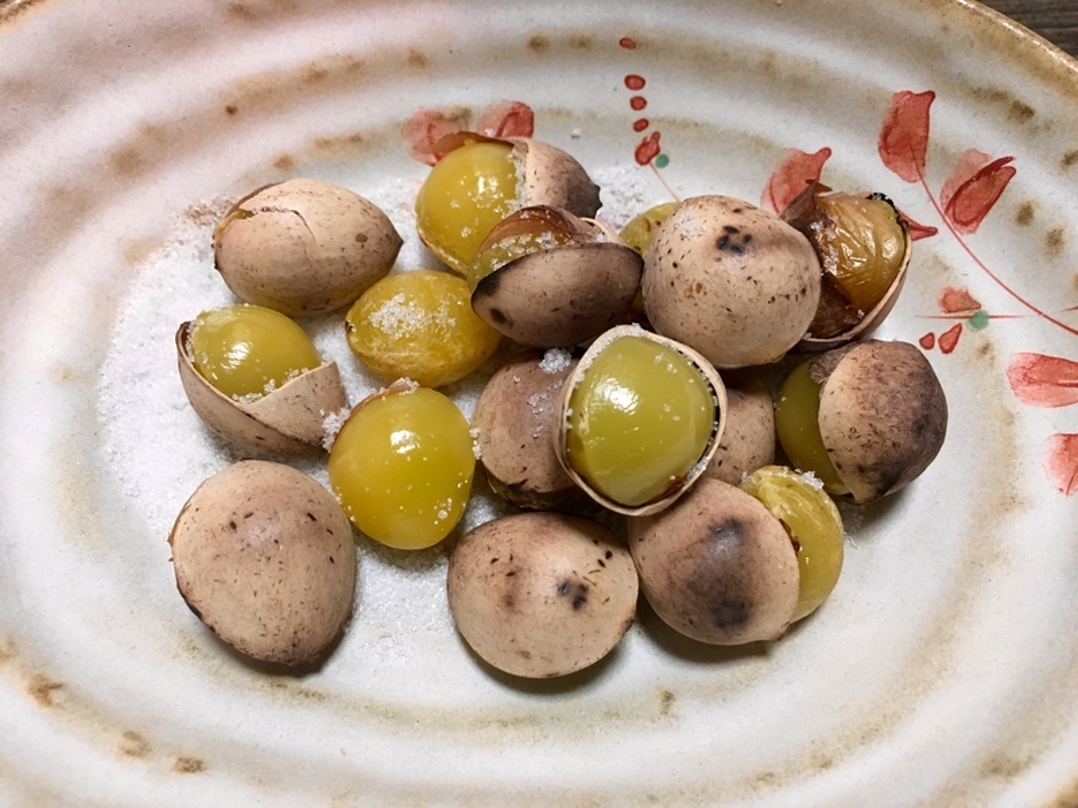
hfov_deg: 61.7
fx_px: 903
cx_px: 539
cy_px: 404
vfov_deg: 48.2
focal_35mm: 29
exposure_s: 1/30
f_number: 2.2
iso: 125
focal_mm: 4.15
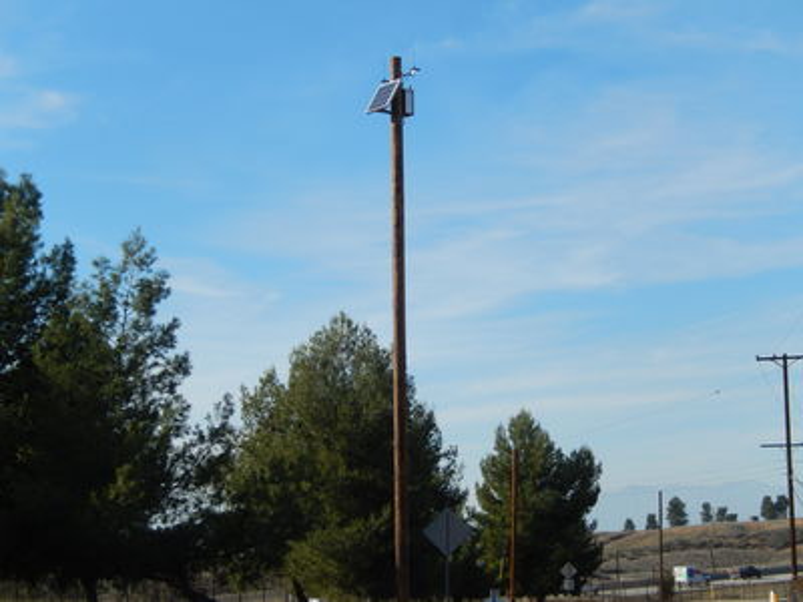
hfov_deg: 23.0
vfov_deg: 17.4
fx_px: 1972
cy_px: 301
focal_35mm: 85
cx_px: 402
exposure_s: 1/800
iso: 125
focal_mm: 15.2
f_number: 5.1
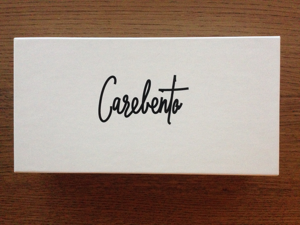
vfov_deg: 42.9
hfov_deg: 55.4
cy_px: 112
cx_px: 150
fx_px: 286
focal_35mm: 33
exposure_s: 1/15
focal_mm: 4.12
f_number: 2.4
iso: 500
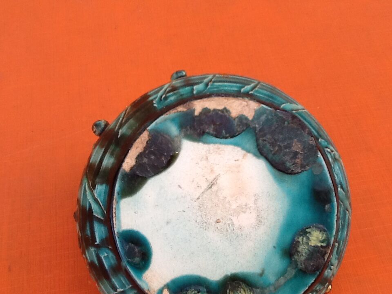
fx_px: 498
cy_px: 147
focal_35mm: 44
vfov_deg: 32.9
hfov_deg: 42.9
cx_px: 196
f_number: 2.4
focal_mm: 2.03
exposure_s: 1/315
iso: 40
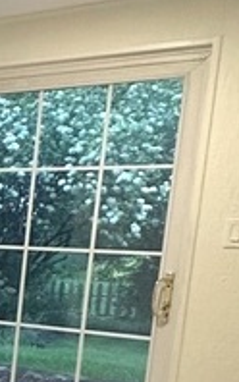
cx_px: -457
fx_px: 843
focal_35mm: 81
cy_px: 332
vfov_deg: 24.9
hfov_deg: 11.1
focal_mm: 2.22
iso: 250
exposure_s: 1/120
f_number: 2.2
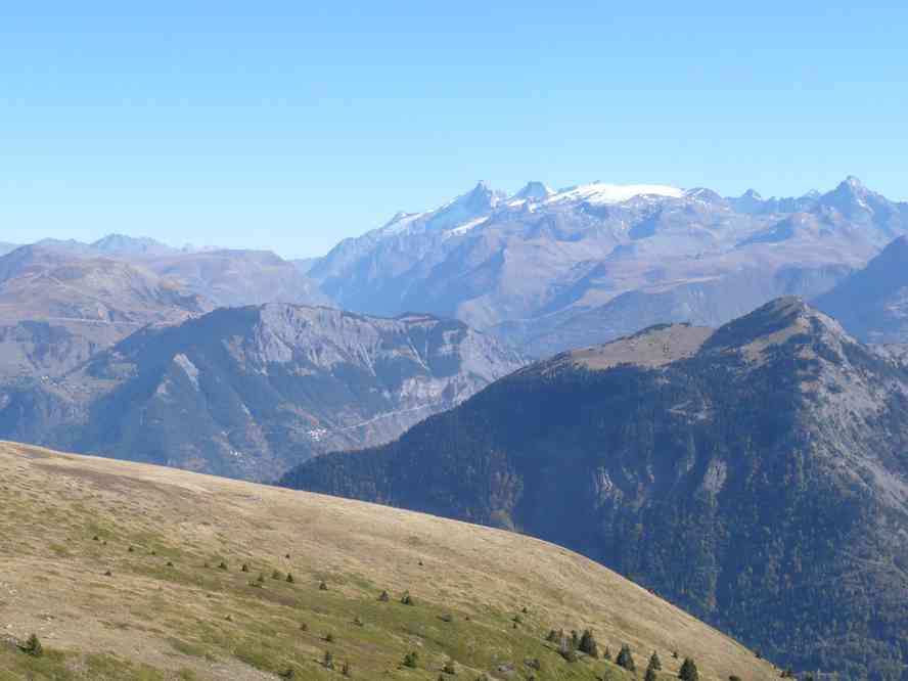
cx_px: 454
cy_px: 340
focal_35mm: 55
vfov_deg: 26.6
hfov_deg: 34.9
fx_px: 1443
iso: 100
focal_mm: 6
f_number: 8
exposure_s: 1/160
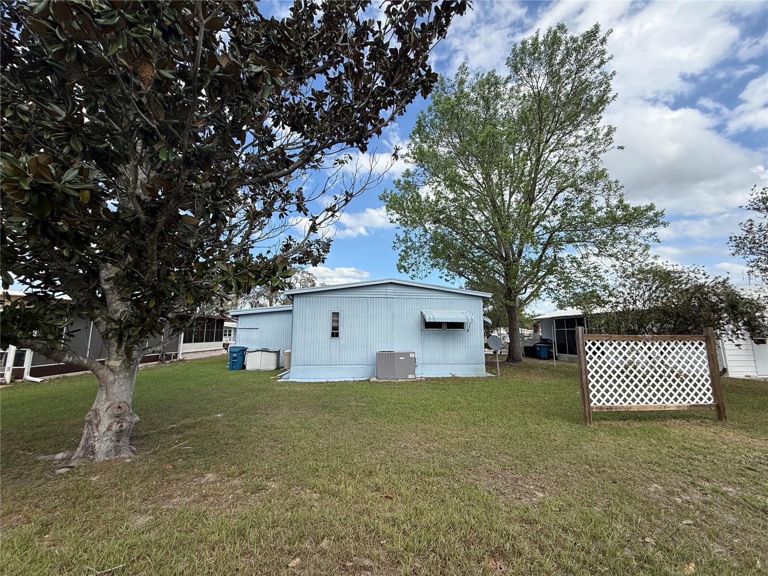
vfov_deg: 85.7
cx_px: 384
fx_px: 311
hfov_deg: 102.1
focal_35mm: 14
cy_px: 288
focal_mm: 2.22
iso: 50
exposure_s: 1/1656
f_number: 2.2
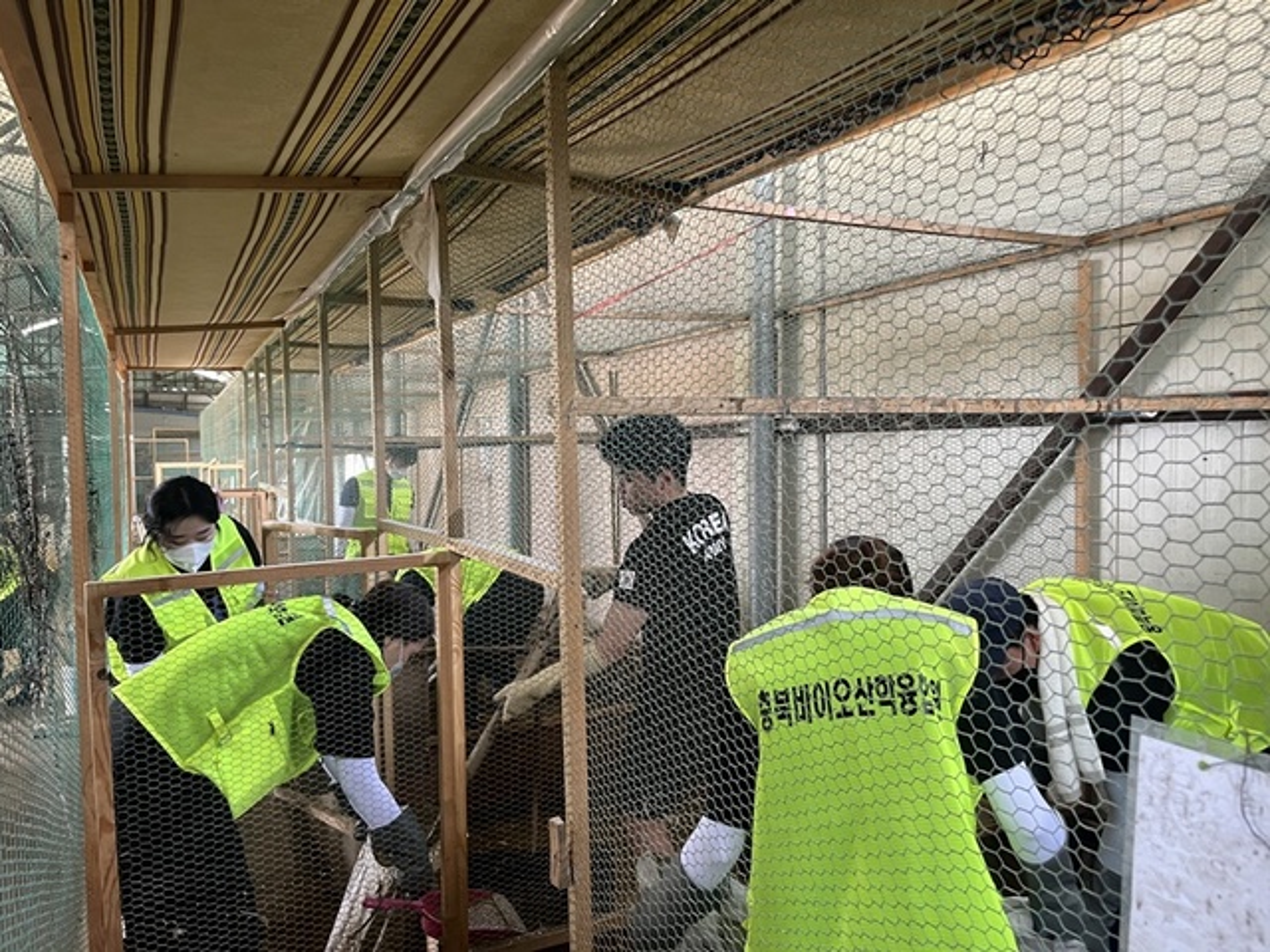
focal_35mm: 26
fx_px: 954
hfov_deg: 67.3
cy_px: 476
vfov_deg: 53.1
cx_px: 635
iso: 125
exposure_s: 1/64
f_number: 1.6
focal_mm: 5.1
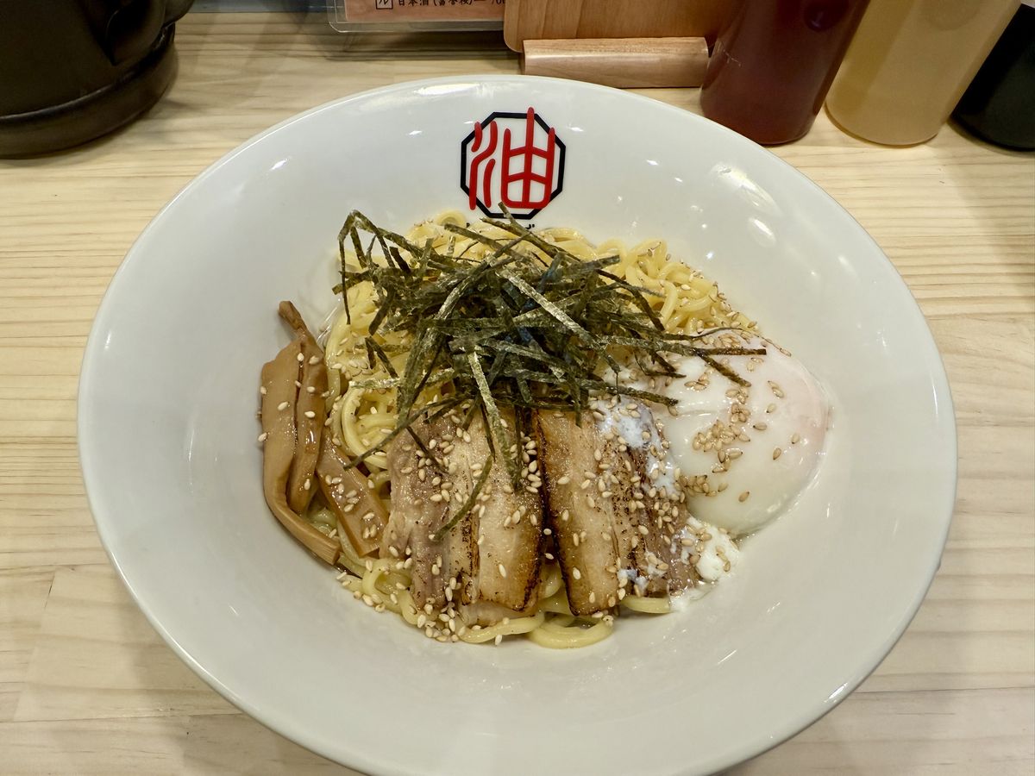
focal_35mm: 24
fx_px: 718
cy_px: 388
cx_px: 518
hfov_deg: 71.6
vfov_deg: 56.8
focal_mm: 2.22
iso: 160
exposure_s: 1/120
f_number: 2.2
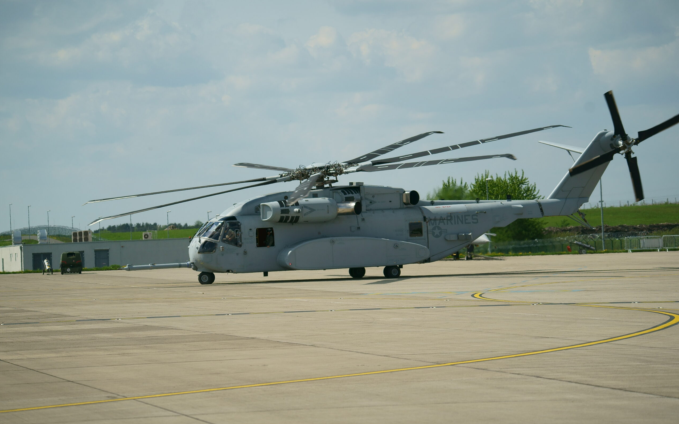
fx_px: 2498
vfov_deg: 9.7
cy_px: 214
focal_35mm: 135
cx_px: 339
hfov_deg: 15.5
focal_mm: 132
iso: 400
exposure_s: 1/2000
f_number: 5
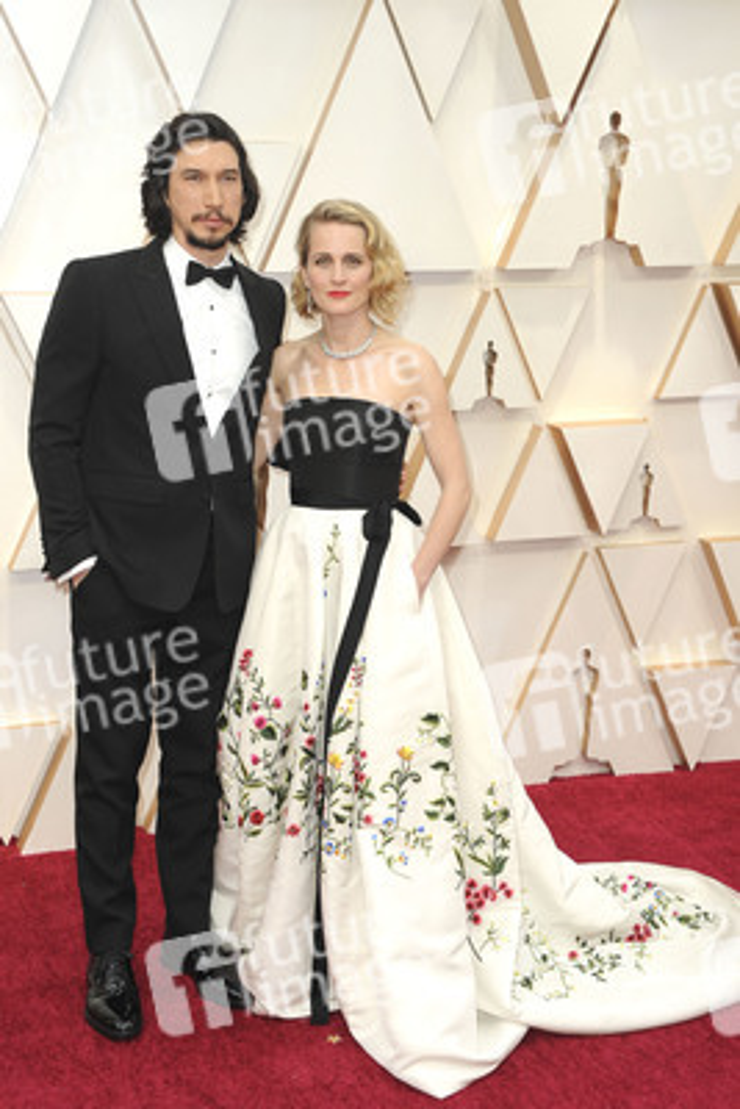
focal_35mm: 52
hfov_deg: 26.0
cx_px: 370
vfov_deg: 38.2
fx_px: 1602
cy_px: 554
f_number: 7.1
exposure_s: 1/250
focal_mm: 52
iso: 1250
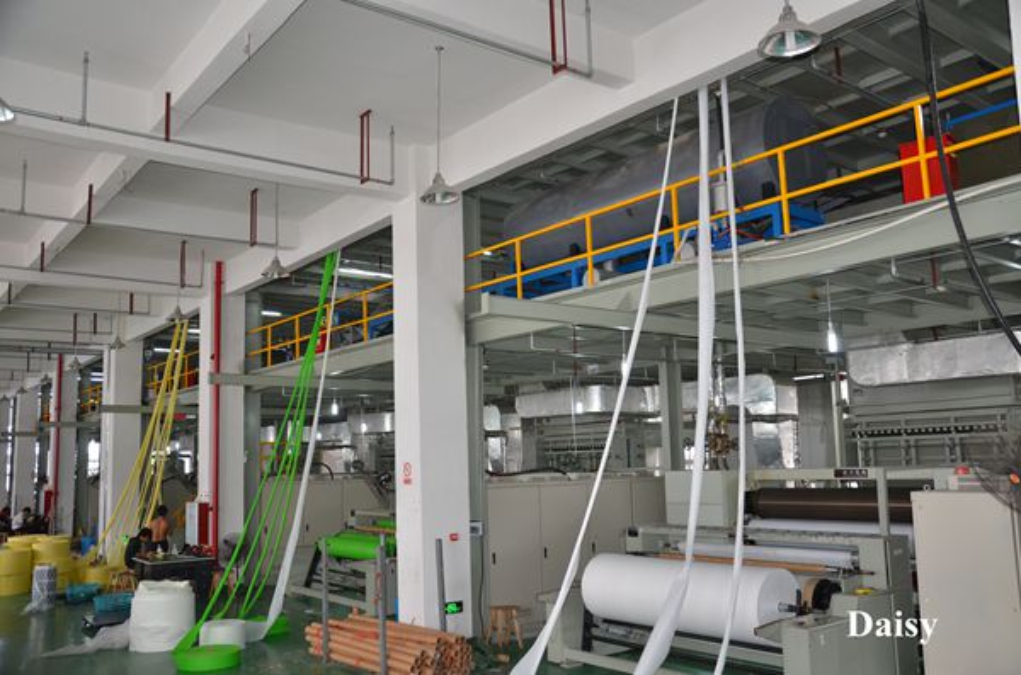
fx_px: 891
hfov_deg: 59.6
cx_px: 510
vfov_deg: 41.5
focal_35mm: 32
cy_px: 338
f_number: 3.8
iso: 500
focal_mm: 21
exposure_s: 1/60
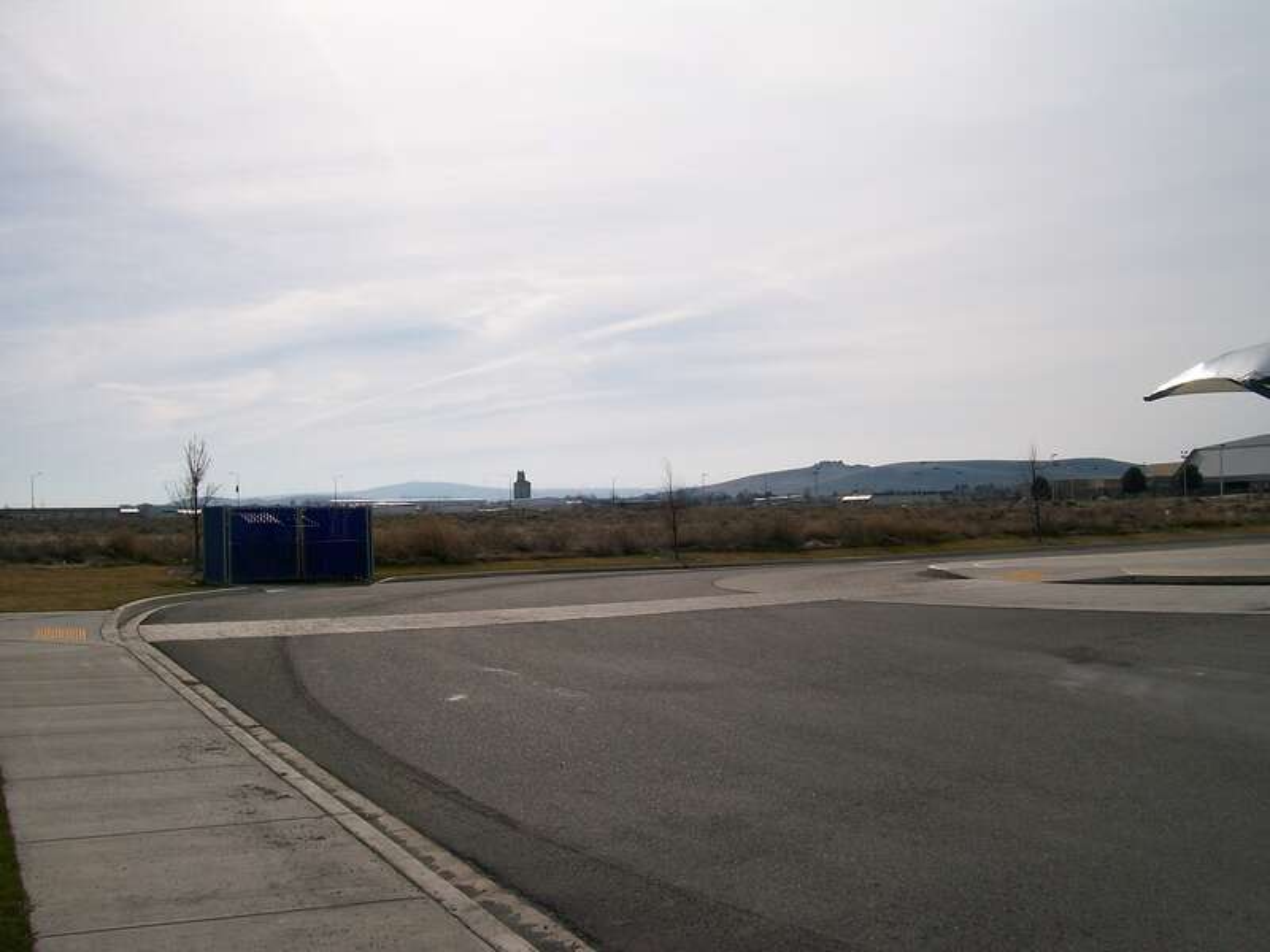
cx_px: 635
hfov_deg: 51.4
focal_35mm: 36
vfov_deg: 39.7
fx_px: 1321
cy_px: 476
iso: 80
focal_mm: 6
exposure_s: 1/1401
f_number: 4.8
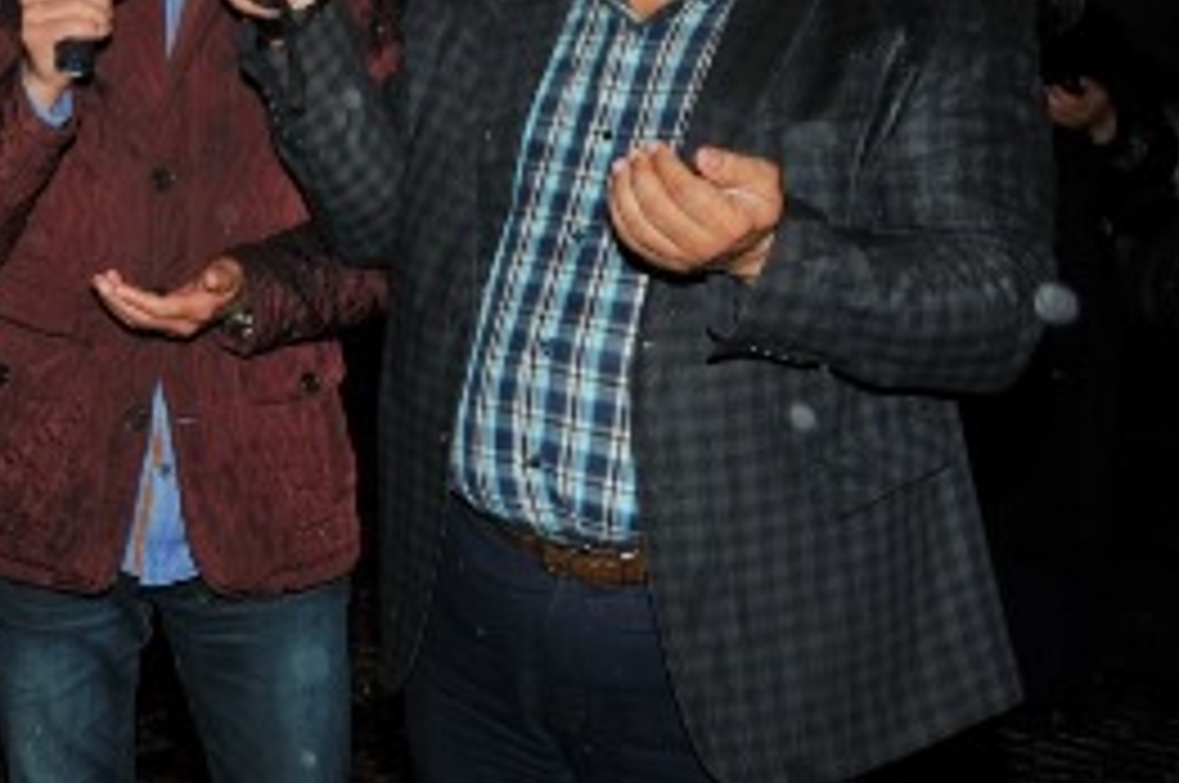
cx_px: -207
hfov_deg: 27.2
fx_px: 2159
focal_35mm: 66
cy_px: 92
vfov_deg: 20.2
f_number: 5
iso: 200
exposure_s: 1/60
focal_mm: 18
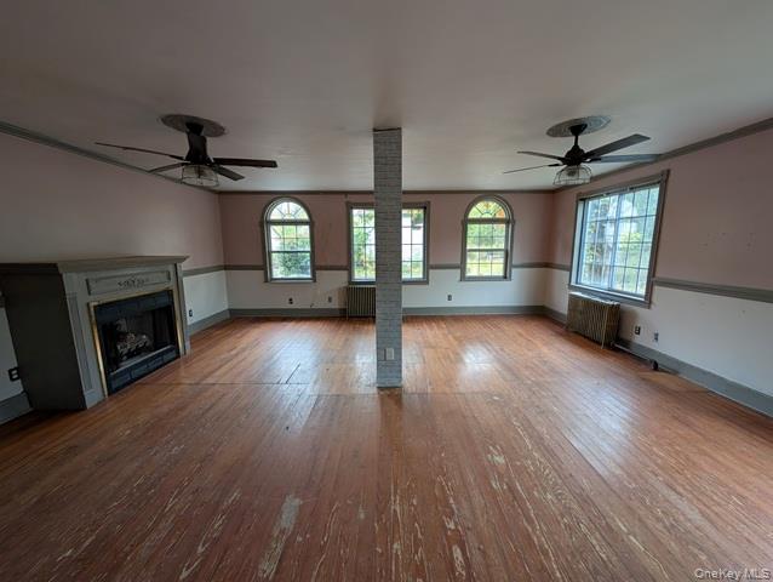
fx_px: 268
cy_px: 291
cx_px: 386
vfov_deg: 94.6
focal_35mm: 12
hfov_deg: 110.5
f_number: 1.7
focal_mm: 2.02
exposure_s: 1/59.8
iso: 49
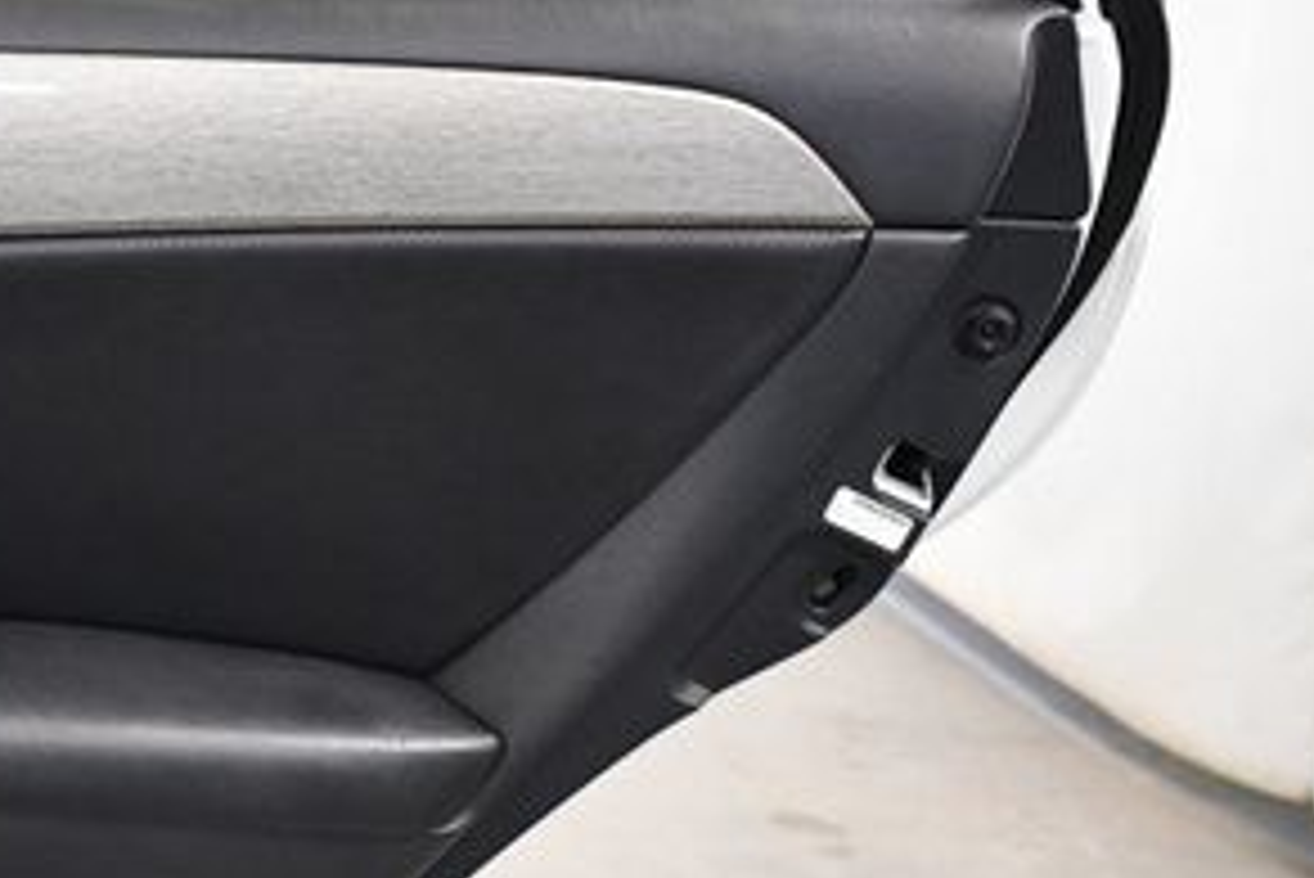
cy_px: 671
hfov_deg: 24.3
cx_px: -63
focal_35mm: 79
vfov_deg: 17.2
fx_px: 2885
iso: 2800
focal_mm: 18
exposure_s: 1/125
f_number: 3.5
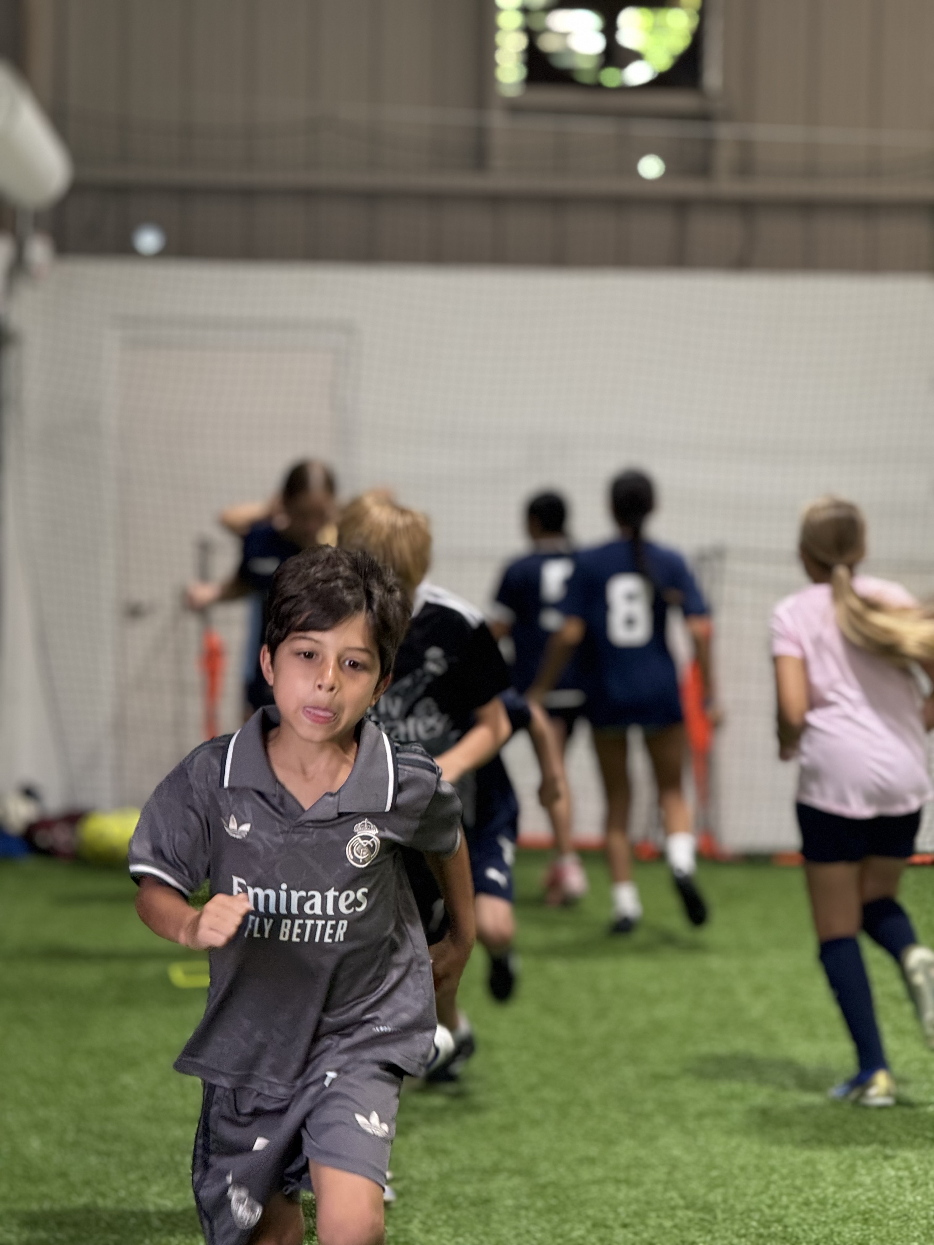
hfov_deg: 12.3
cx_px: 467
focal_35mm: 120
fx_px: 4317
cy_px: 622
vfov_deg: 16.4
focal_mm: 15.66
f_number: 2.8
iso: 250
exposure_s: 1/81
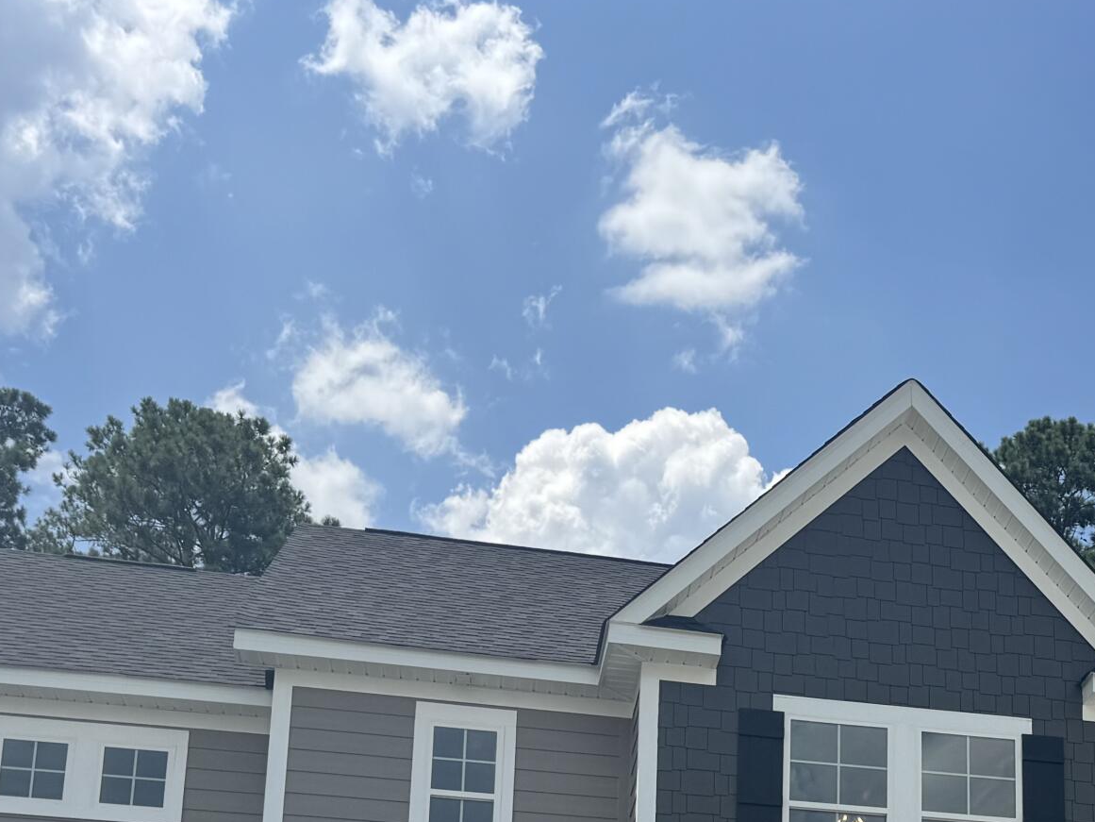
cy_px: 989
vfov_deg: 21.9
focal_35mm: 62
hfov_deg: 30.0
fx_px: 1961
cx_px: 970
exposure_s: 1/6410
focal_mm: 6.76
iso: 80
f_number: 1.78
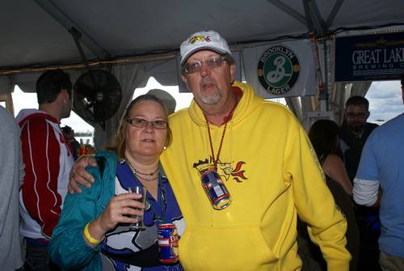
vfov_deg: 37.0
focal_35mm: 36
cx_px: 202
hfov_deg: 53.1
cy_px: 136
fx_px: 405
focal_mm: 24
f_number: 8
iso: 100
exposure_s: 1/125
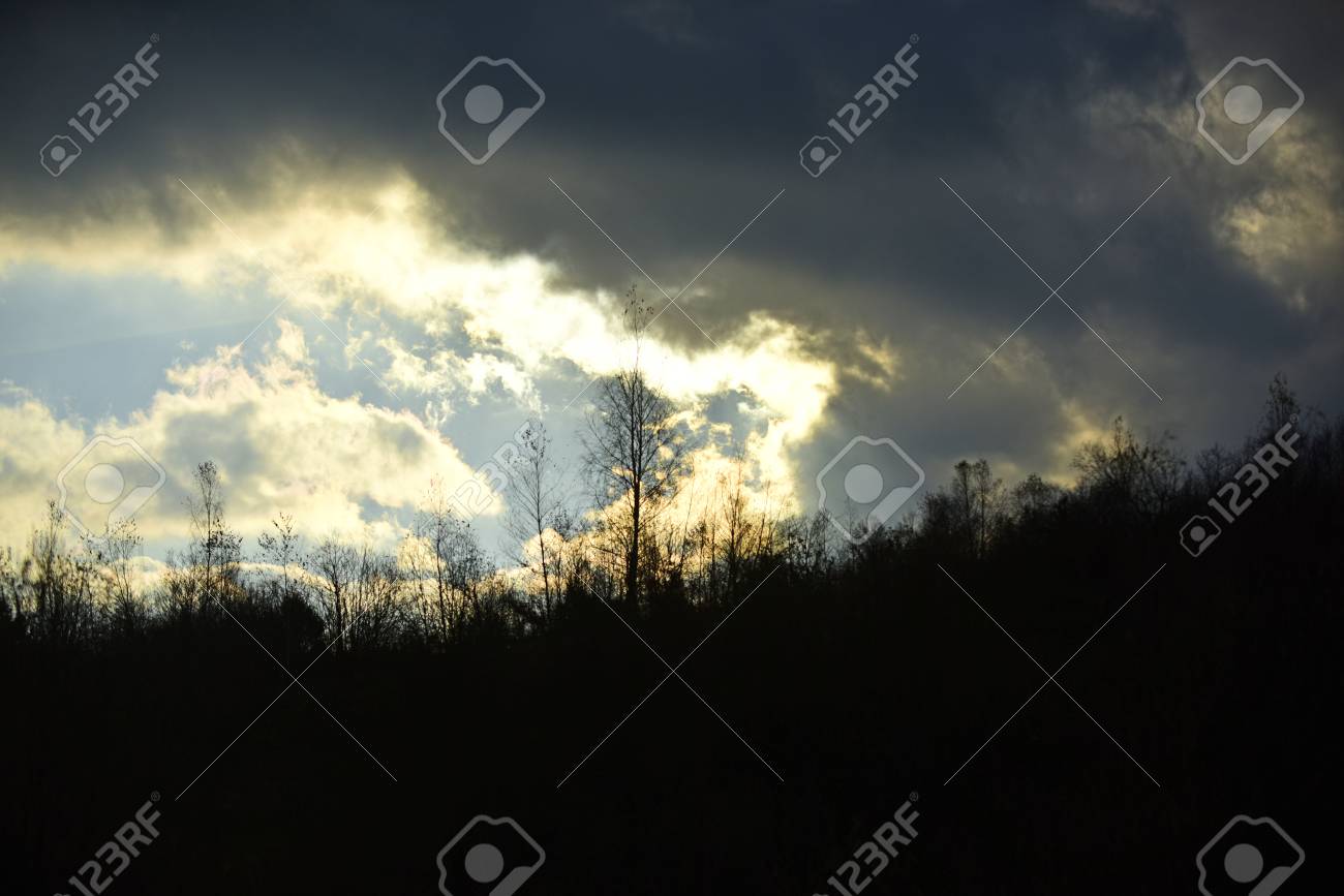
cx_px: 672
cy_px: 448
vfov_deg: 13.4
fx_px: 3808
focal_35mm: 102
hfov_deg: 20.0
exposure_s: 1/8000
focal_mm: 102
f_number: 3.2
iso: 100
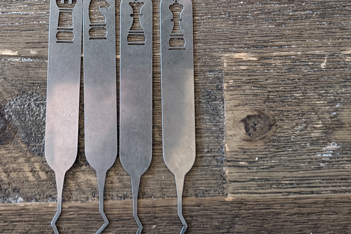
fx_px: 624
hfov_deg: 31.1
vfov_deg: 20.3
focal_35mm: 64
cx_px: 104
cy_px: -18
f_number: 1.73
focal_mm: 4.38
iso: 108
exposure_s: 1/24
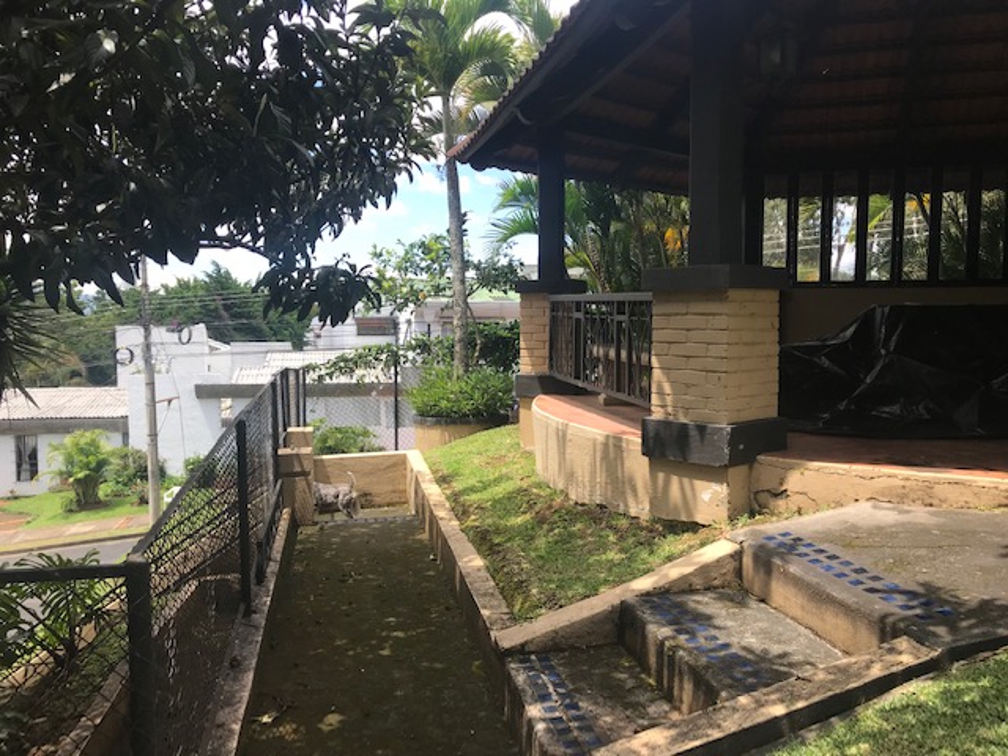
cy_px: 378
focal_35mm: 28
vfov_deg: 49.7
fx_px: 815
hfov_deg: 63.4
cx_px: 504
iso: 20
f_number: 1.8
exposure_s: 1/921
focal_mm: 3.99
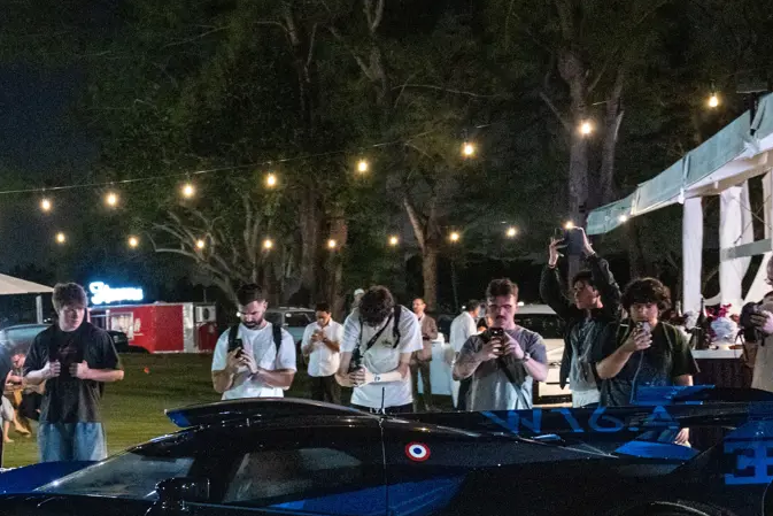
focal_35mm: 76
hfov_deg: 26.0
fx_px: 1634
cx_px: 118
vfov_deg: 17.8
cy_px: 417
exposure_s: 1/125
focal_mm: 34.5
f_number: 2.8
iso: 6400
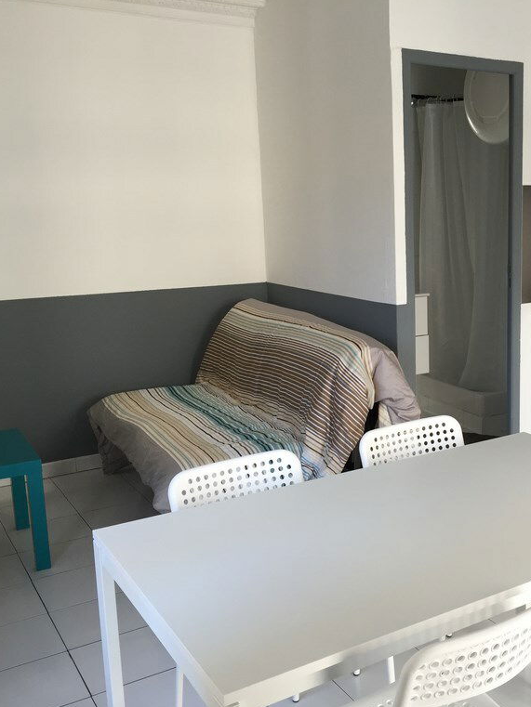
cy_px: 353
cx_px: 441
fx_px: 797
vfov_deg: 47.9
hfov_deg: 35.4
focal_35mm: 39
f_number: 2.2
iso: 50
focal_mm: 4.15
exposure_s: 1/120
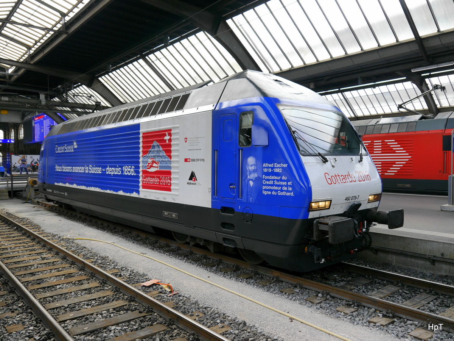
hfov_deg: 60.0
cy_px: 170
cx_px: 227
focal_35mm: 30
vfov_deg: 46.8
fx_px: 393
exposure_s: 1/160
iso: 160
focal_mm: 15
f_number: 4.5
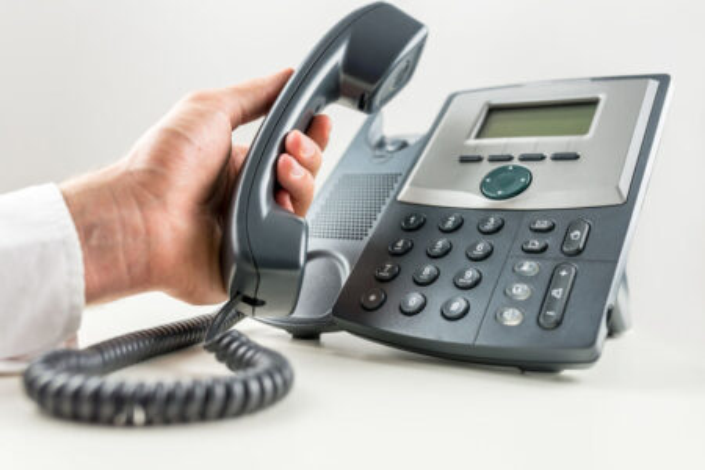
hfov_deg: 54.4
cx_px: 352
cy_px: 235
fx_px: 685
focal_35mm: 35
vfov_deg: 37.9
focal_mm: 35
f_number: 4
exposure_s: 1/125
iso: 320
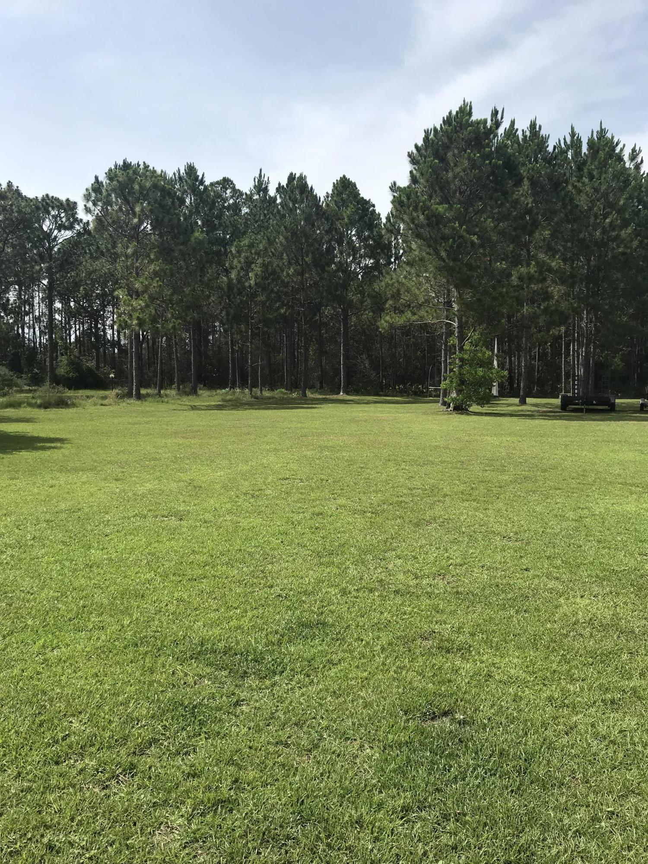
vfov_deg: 63.4
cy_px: 432
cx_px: 324
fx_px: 699
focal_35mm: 28
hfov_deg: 49.7
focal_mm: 3.99
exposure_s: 1/2660
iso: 20
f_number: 1.8
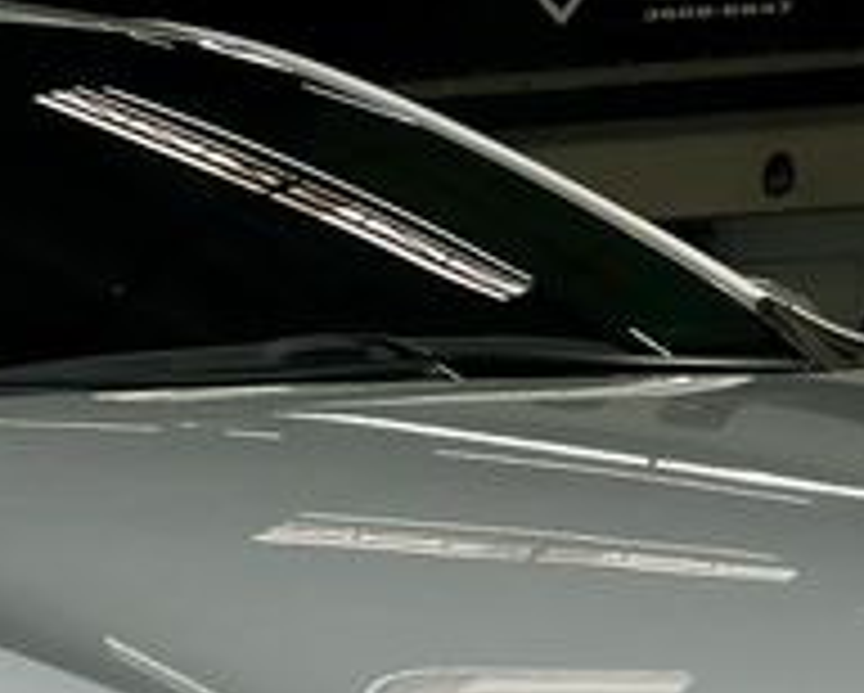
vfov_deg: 13.2
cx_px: 266
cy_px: 1174
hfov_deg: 17.9
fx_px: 2739
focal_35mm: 107
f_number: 1.5
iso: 50
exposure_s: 1/1395
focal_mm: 5.7
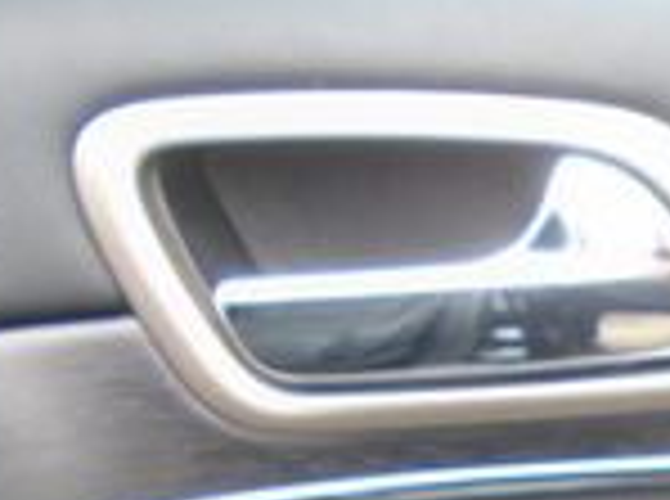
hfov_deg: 15.1
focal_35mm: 112
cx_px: 1228
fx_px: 2163
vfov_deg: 11.7
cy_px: 1032
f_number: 3.2
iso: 100
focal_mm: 4.6
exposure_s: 1/30
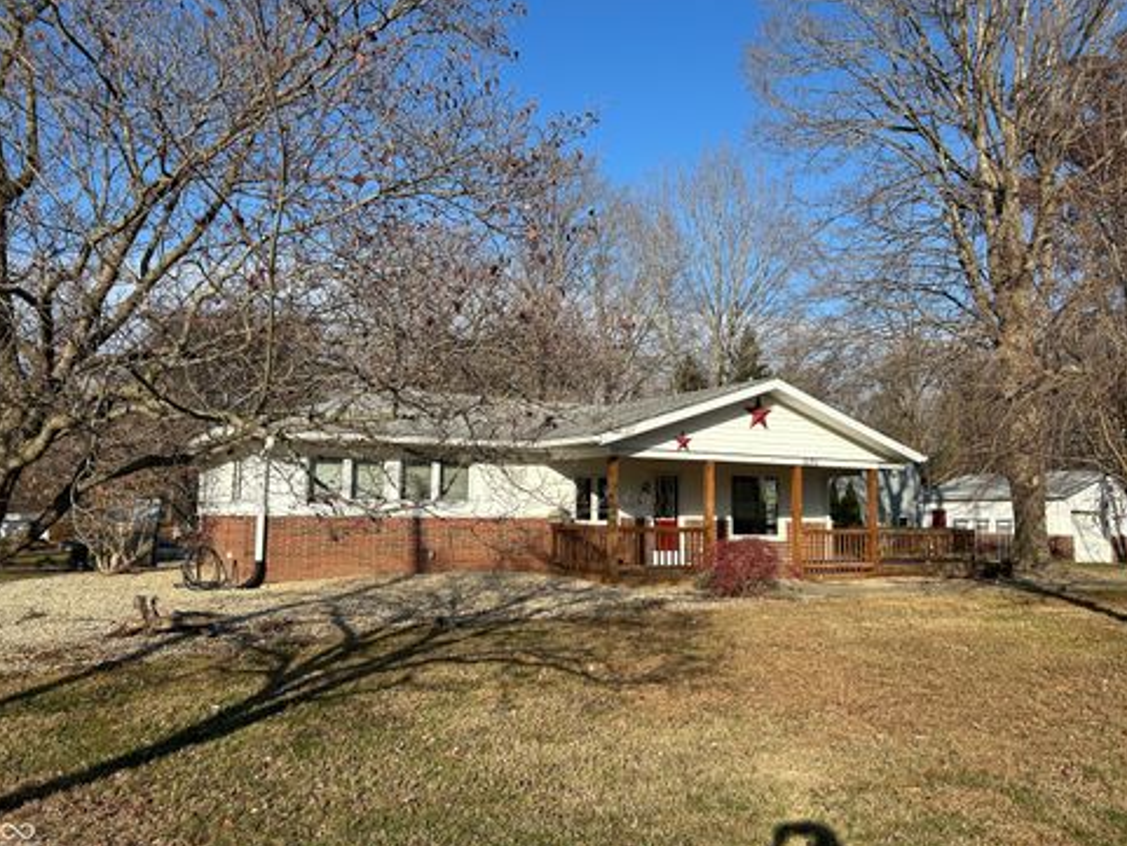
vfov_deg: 51.4
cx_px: 569
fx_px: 879
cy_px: 418
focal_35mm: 27
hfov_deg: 65.3
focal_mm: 5.7
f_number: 1.5
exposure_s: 1/3571
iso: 50
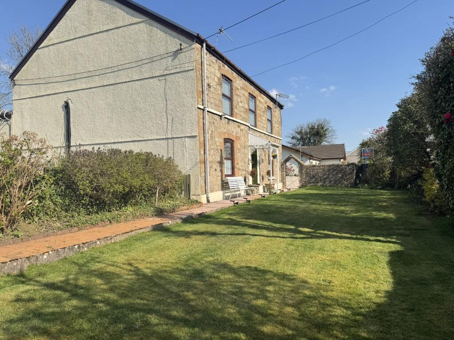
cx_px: 227
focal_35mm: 24
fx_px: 315
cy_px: 170
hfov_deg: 71.6
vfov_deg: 56.8
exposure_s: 1/3597
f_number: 1.78
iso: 80
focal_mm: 6.76
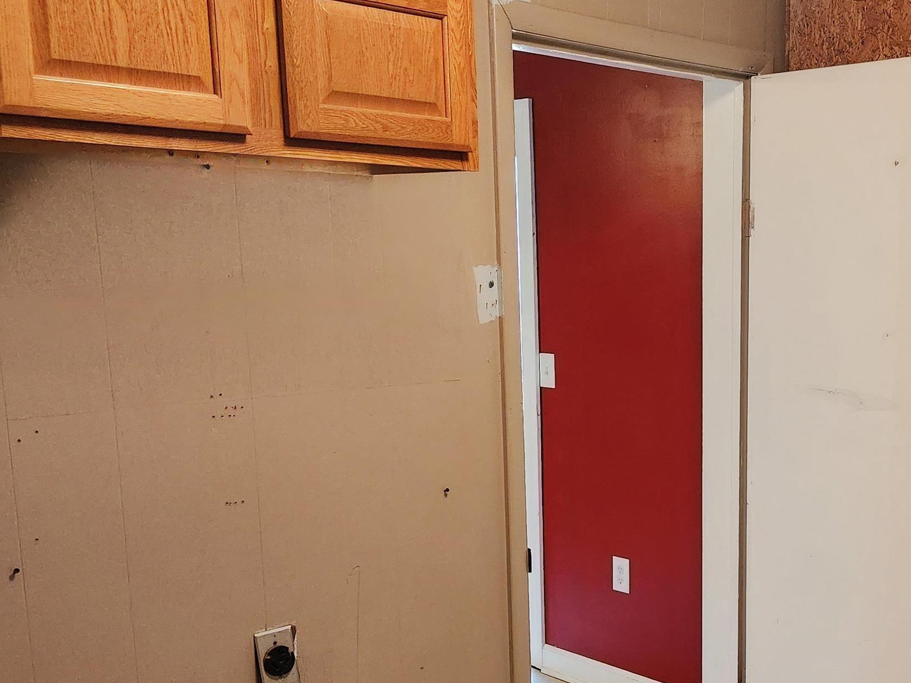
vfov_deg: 33.2
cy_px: 477
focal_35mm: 43
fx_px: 1132
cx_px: 688
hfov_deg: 42.5
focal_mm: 5.4
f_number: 1.8
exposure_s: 1/120
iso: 800
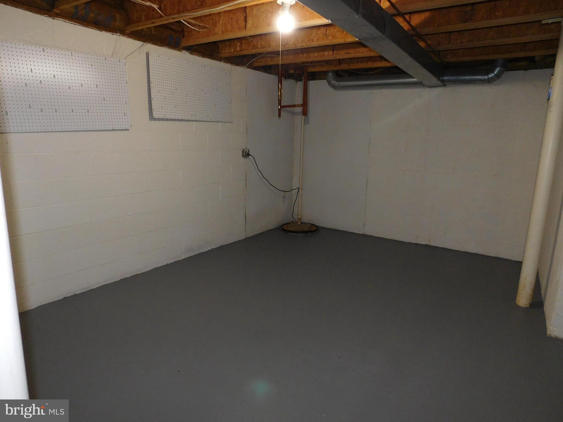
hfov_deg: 73.9
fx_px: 374
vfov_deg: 58.9
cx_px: 282
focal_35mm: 23
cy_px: 211
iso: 200
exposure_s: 1/30
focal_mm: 4
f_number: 3
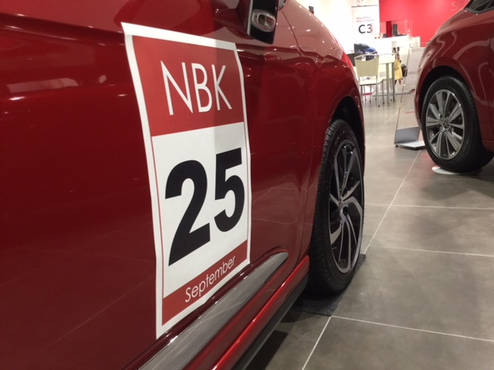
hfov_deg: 58.4
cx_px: 247
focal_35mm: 31
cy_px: 185
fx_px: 442
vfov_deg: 45.4
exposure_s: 1/30
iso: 80
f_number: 2.4
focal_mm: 3.3
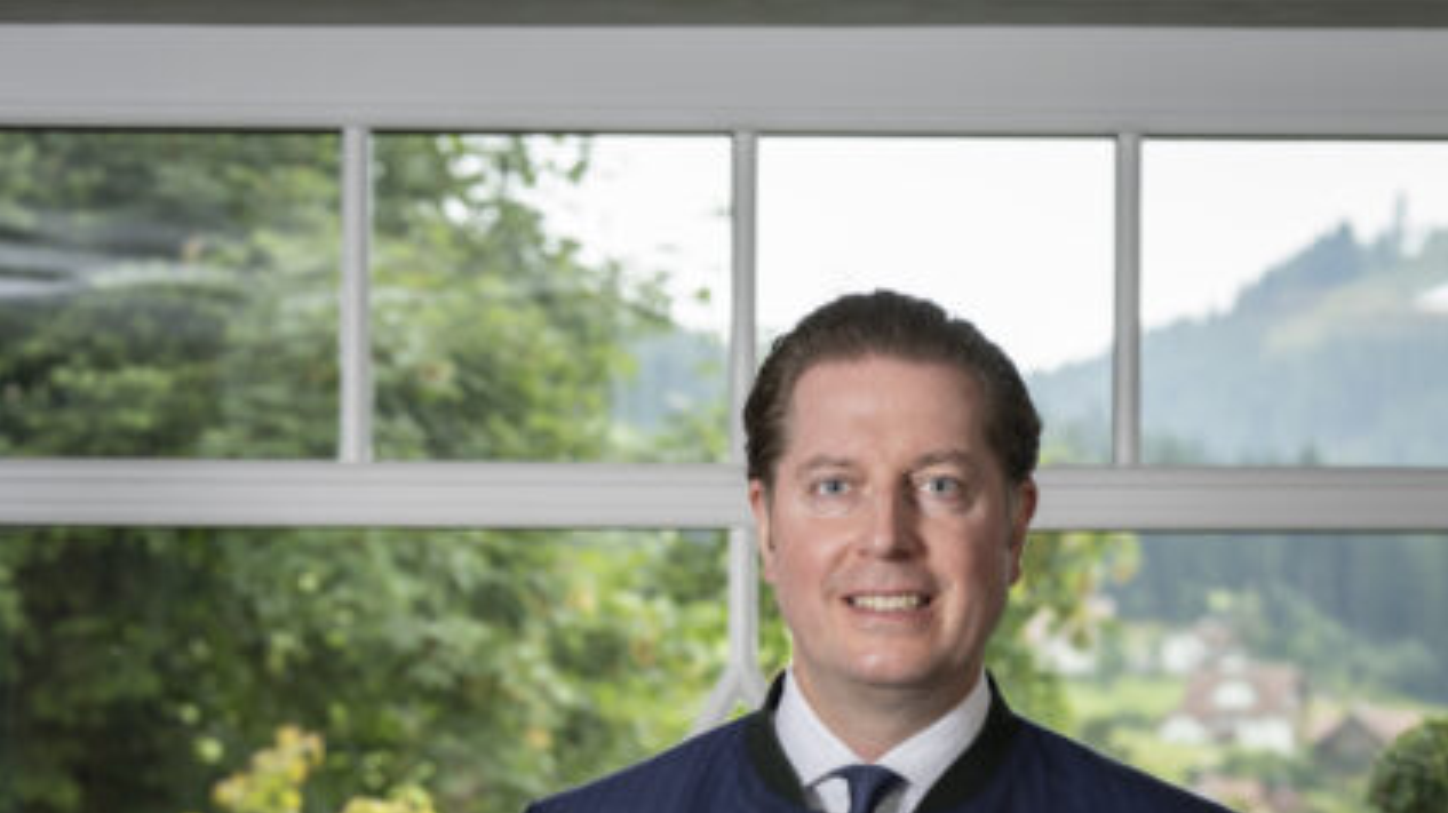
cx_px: 729
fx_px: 5181
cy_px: 1067
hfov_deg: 15.9
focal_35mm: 135
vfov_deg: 8.8
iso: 500
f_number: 6.3
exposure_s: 1/125
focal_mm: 85
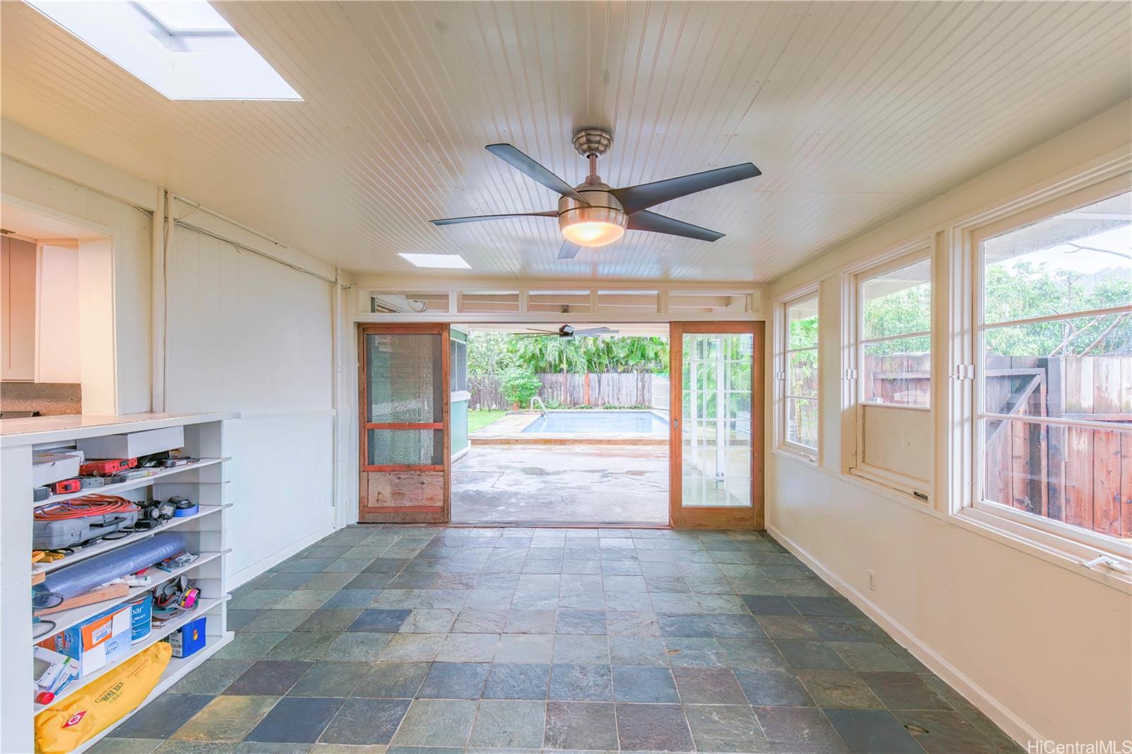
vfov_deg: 73.7
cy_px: 377
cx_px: 566
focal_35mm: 16
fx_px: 503
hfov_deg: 96.7
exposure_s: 1/30
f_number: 11
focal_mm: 16
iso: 100
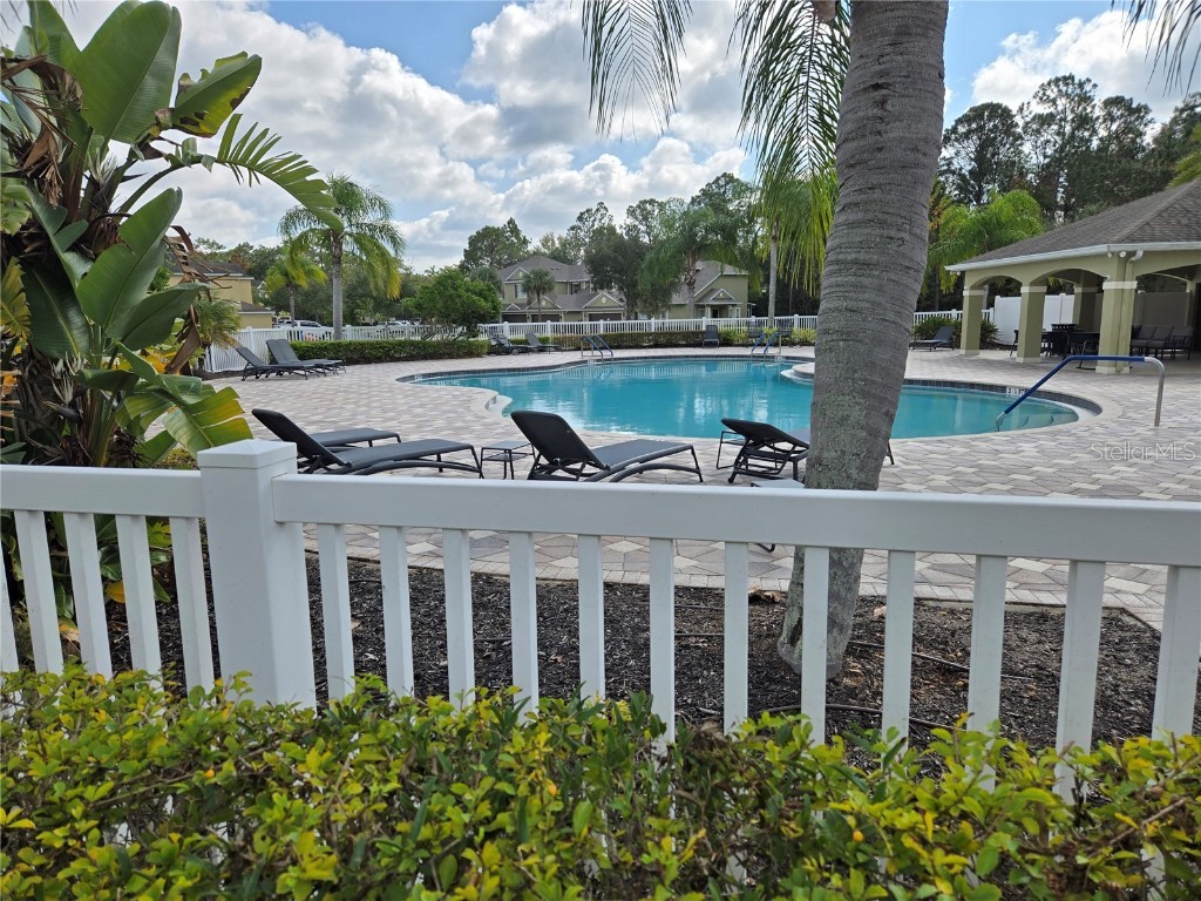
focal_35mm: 23
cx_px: 600
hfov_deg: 73.9
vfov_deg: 58.9
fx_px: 798
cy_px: 450
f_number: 1.8
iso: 25
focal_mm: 5.4
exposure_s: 1/2321
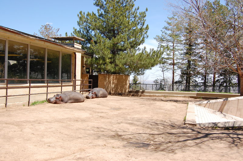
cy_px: 80
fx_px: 283
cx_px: 122
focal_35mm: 42
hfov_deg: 46.4
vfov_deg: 31.8
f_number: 10
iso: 400
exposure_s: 1/400
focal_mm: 28
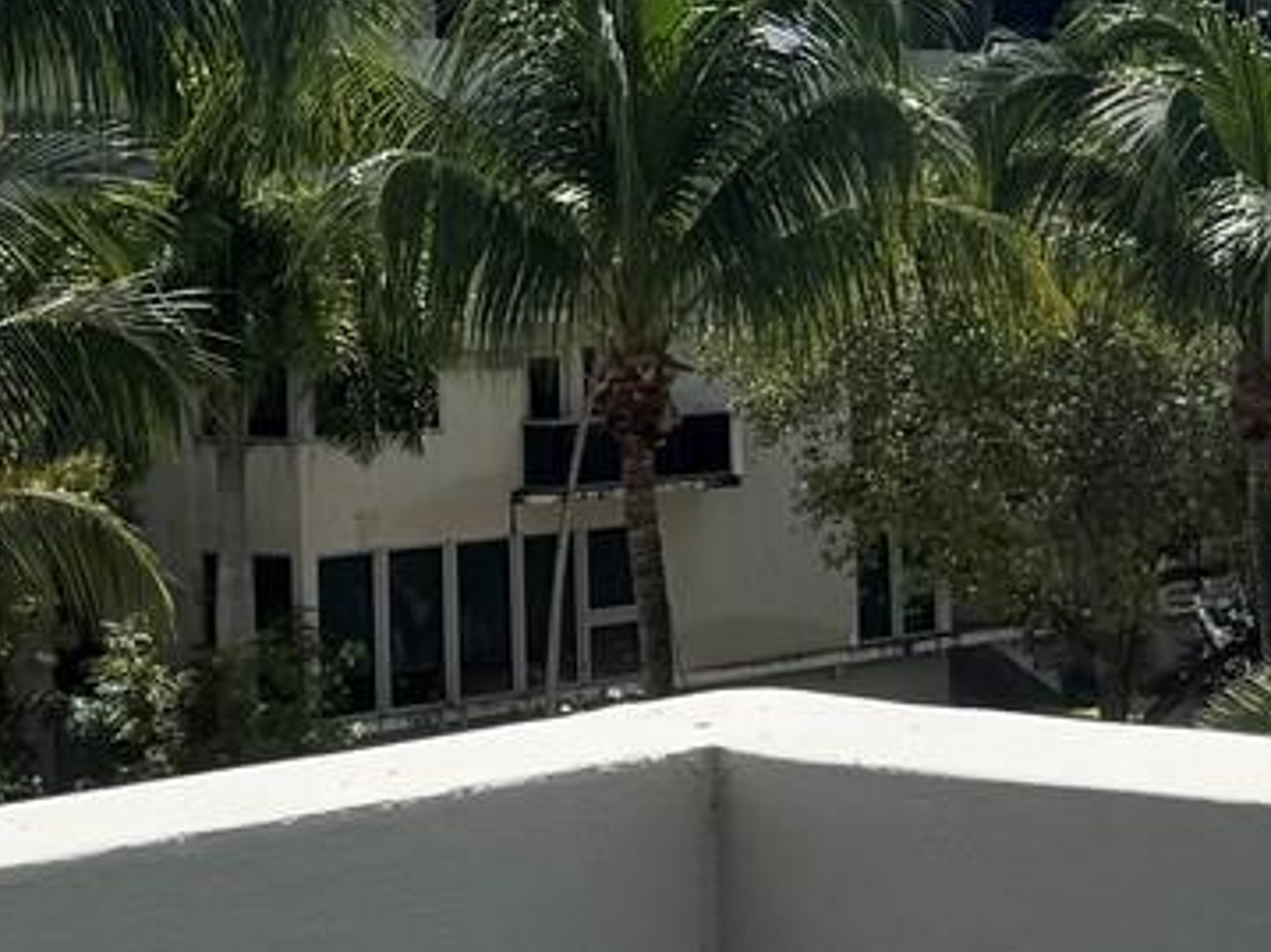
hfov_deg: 17.9
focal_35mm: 107
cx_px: 1260
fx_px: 3927
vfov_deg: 13.8
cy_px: 180
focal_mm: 6.76
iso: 80
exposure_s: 1/6410
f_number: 1.78
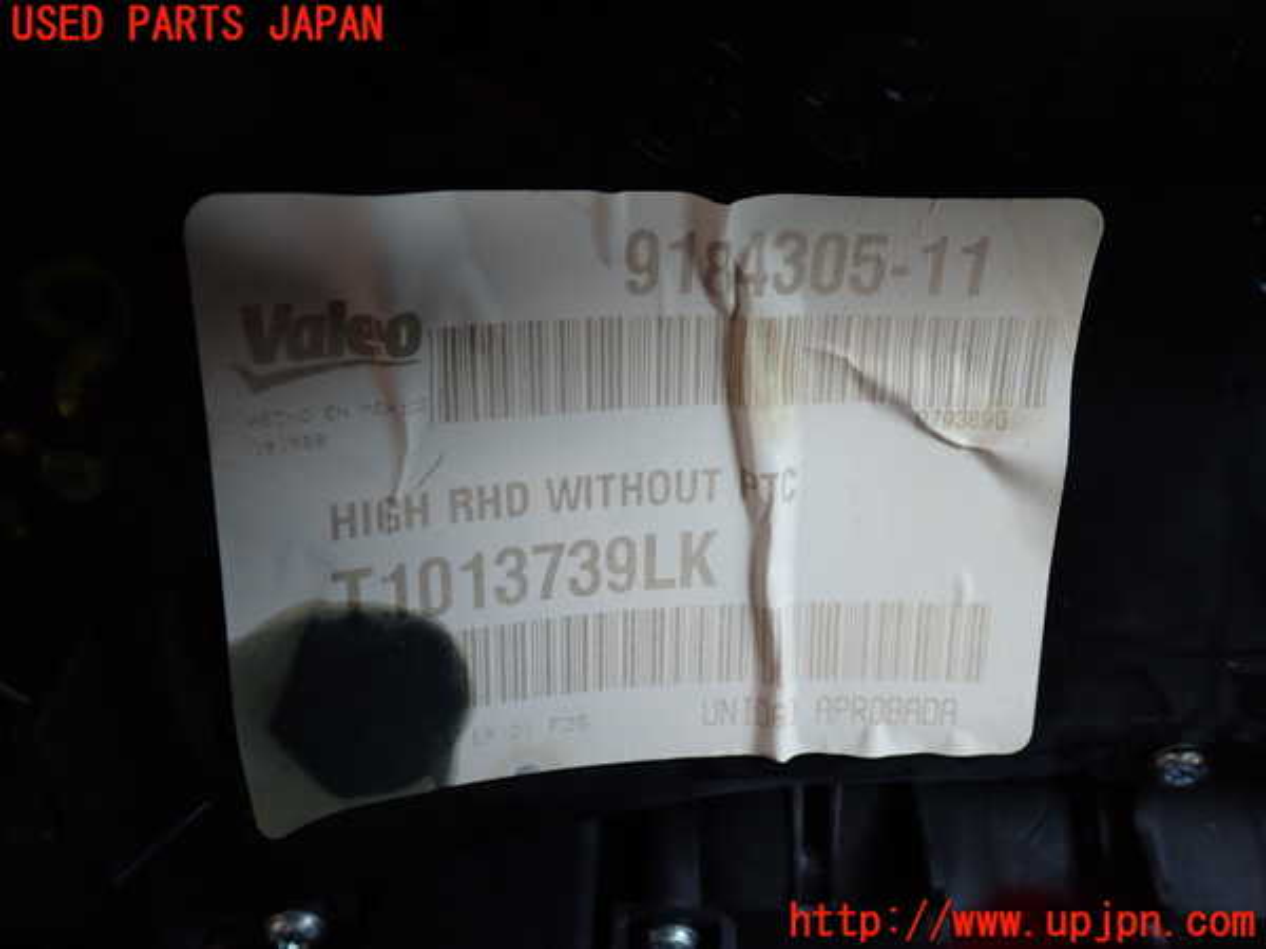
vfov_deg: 46.8
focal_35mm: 30
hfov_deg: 60.0
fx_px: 1097
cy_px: 474
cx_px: 633
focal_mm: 5.4
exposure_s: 1/40
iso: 200
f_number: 2.3
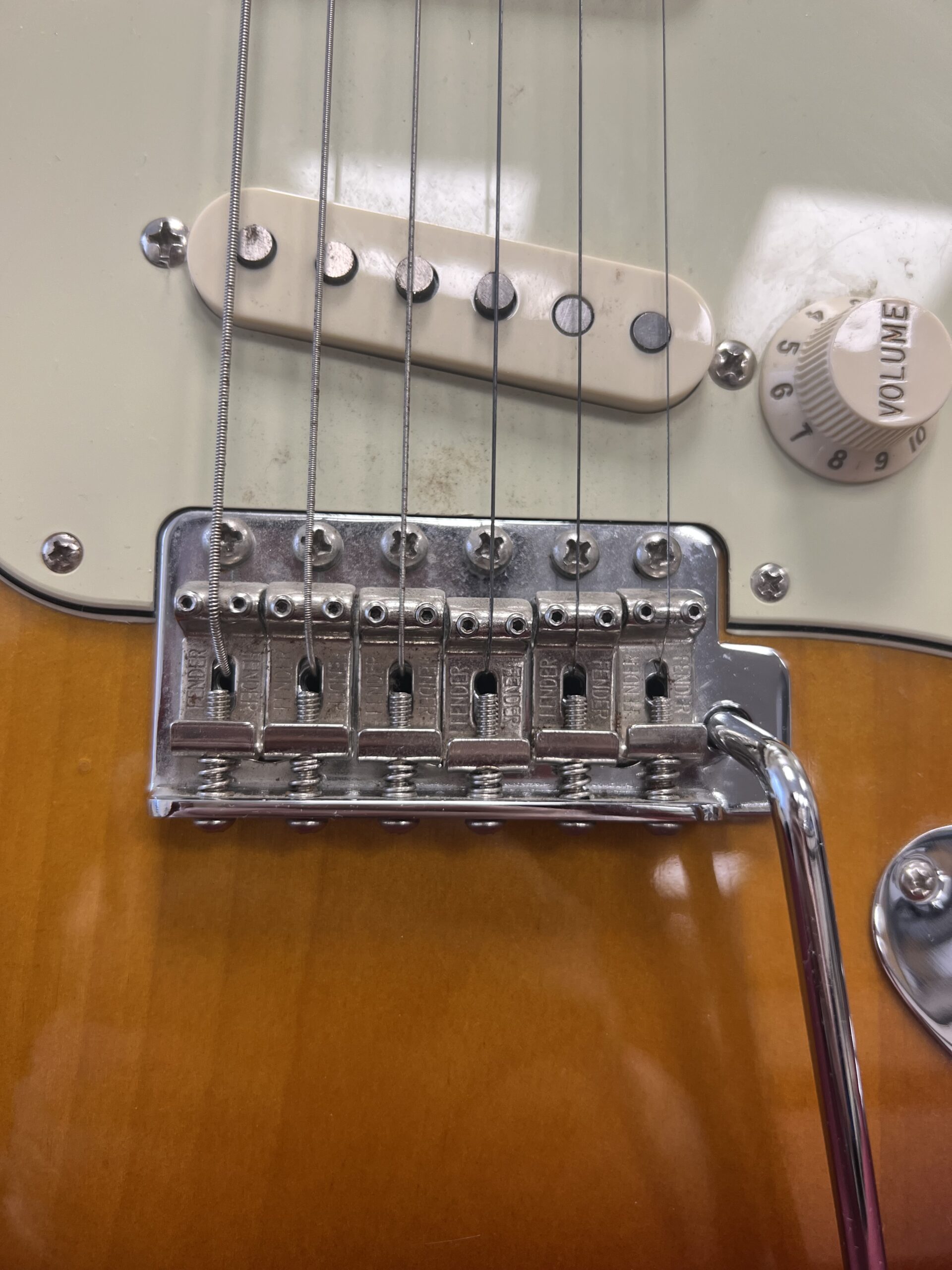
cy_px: 635
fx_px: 953
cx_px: 476
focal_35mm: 26
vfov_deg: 67.3
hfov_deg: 53.1
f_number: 1.5
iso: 125
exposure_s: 1/100
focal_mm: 5.7
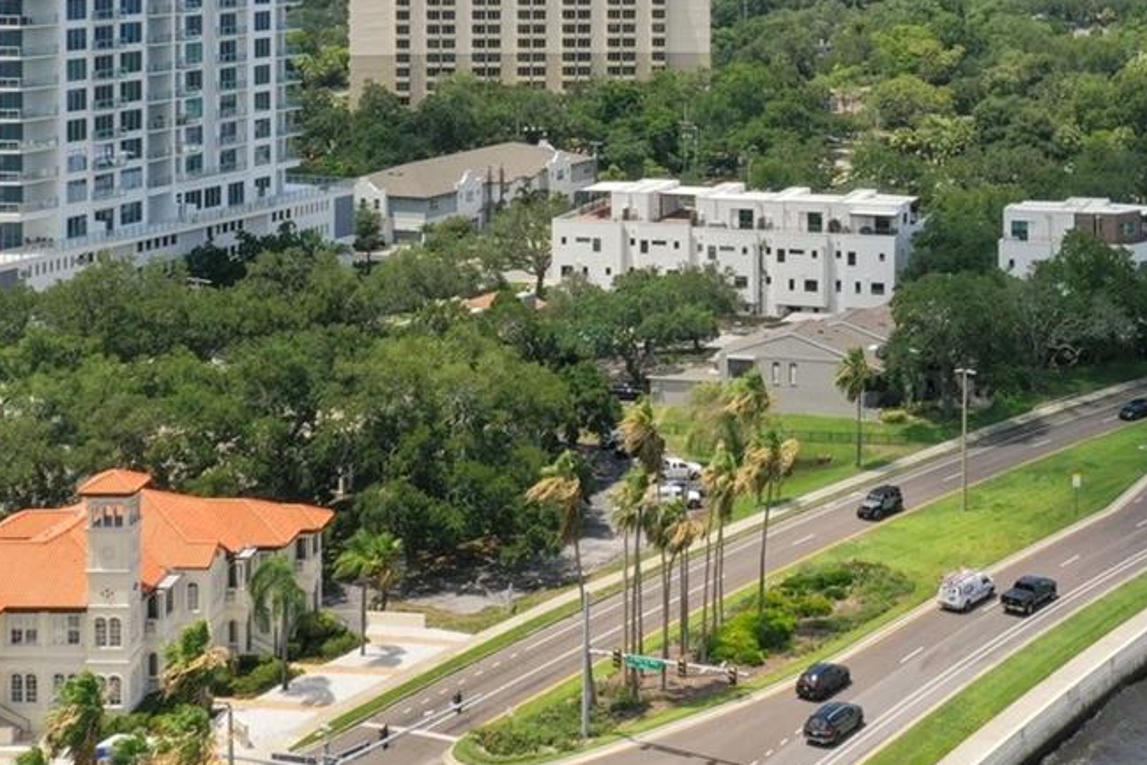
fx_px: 2199
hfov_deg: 28.6
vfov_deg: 18.9
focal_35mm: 69
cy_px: -80
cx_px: 908
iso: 100
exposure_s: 1/500
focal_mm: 10.26
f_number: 6.3
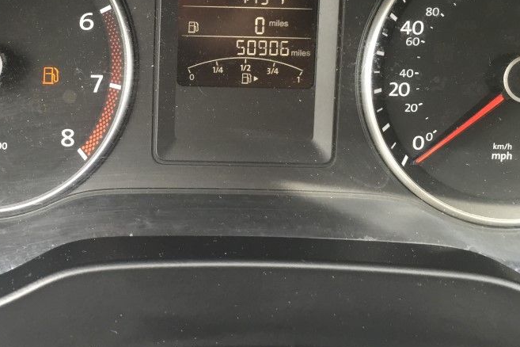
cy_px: 104
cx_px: 140
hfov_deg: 40.9
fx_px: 679
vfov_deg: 28.4
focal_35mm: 47
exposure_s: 1/30
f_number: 2.2
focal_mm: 4.15
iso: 32
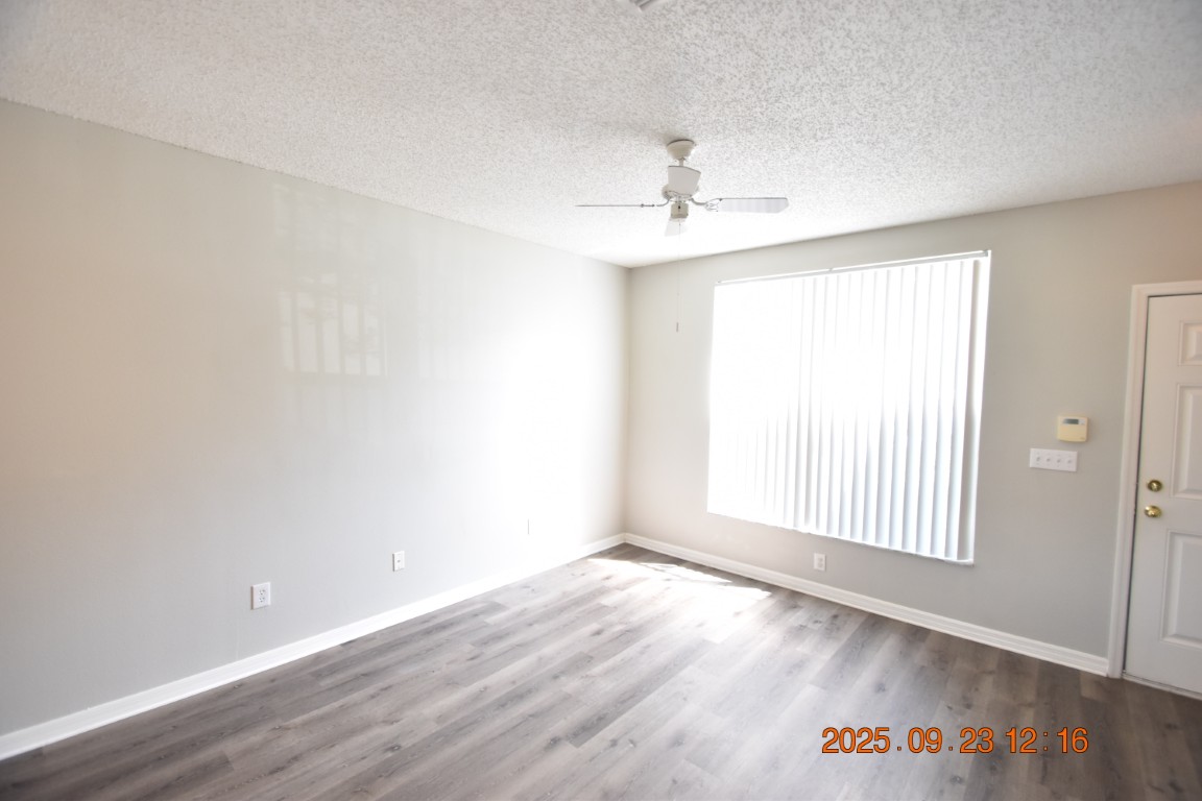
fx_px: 501
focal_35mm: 15
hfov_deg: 100.4
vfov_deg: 77.3
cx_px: 601
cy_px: 400
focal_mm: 10
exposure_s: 1/90
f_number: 3.5
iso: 800
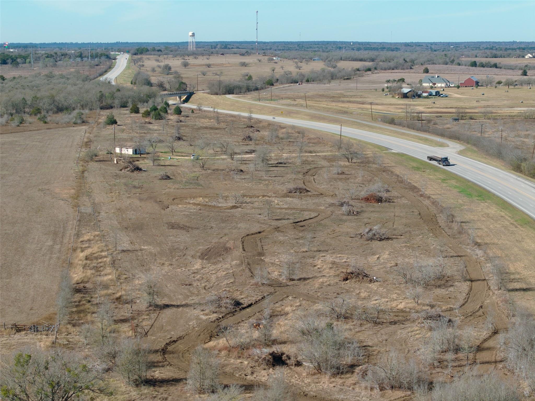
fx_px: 1082
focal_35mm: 70
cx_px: 268
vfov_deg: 21.0
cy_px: 200
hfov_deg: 27.8
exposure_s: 1/1000
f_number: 2.8
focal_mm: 19.35
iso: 100
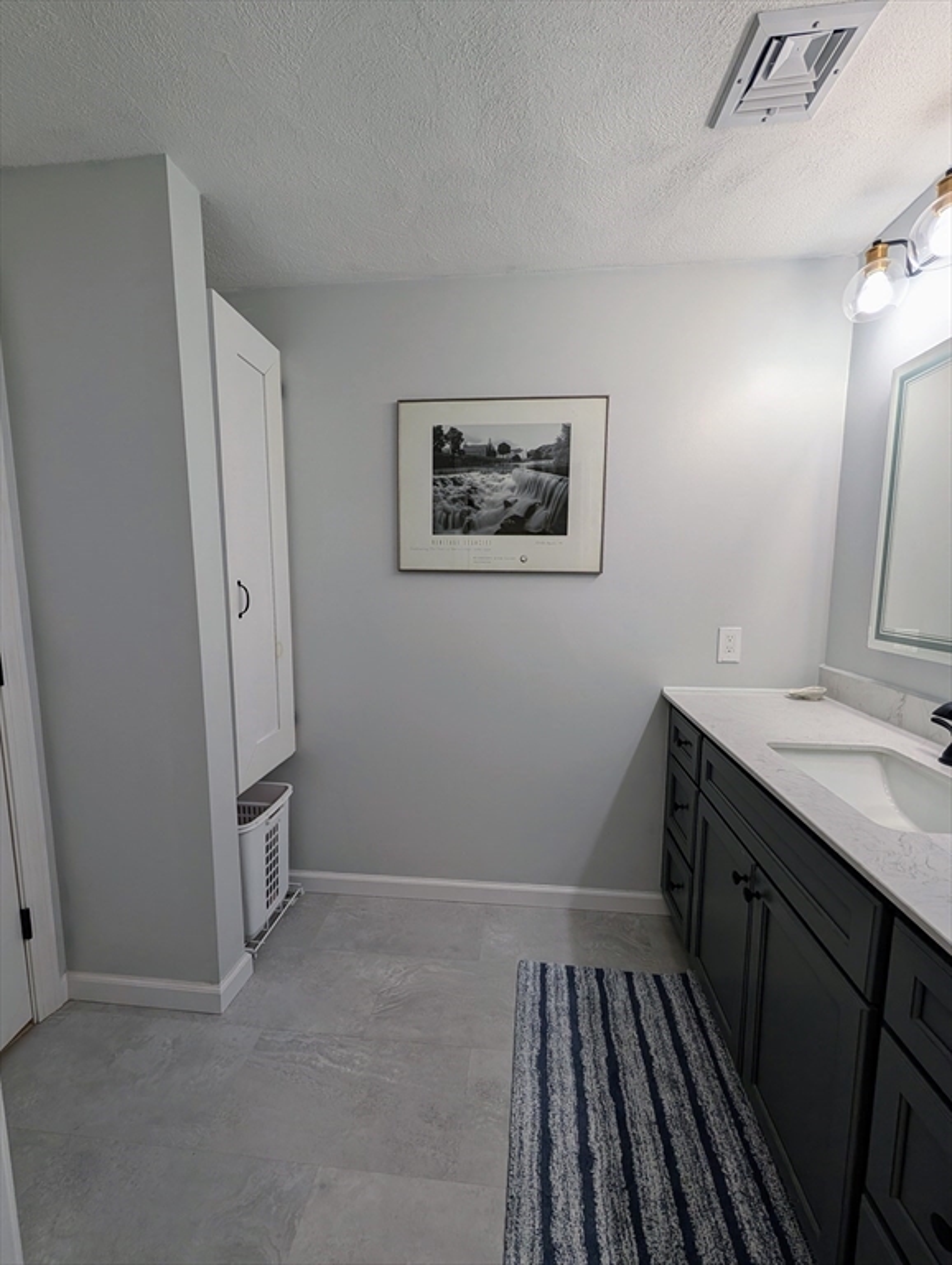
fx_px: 439
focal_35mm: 12
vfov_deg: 110.5
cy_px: 632
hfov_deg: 94.6
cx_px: 476
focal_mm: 2.02
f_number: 1.7
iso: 52
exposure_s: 1/161
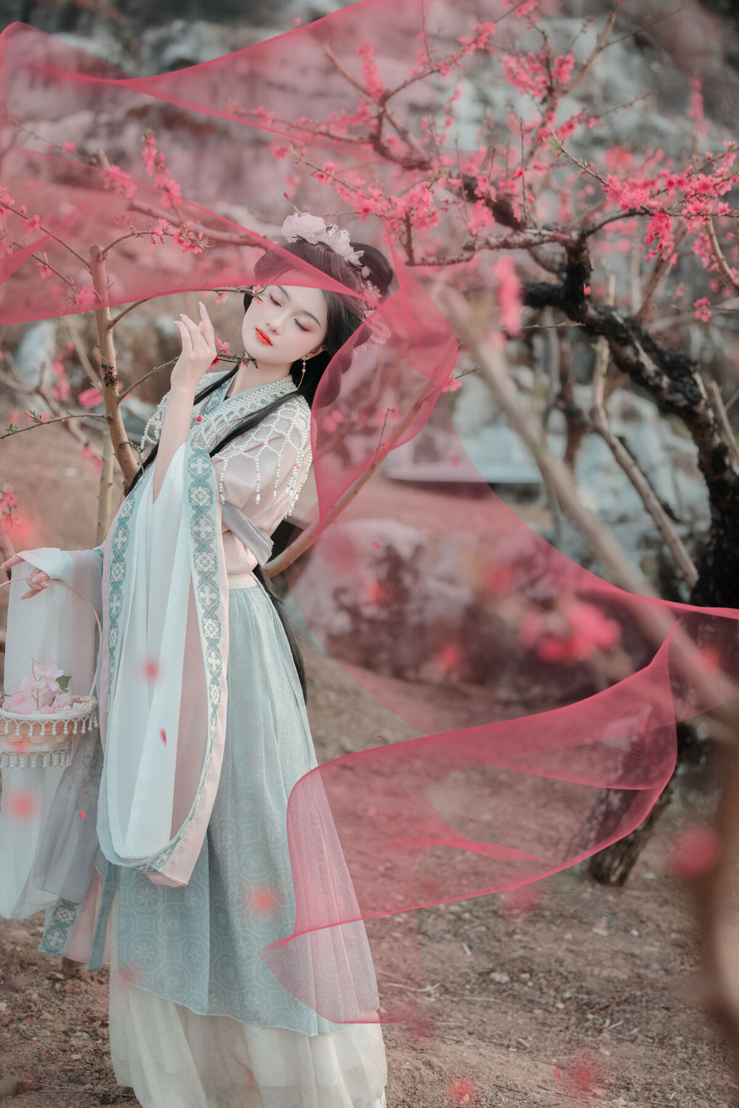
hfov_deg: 19.7
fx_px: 2124
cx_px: 370
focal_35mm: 69
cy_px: 554
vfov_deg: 29.2
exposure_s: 1/80
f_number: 2.8
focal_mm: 70
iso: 50
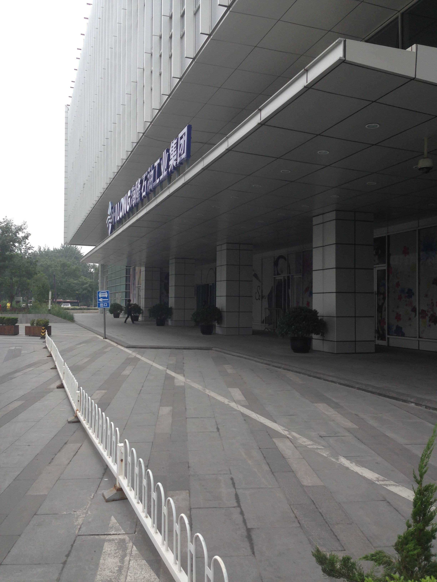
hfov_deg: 42.9
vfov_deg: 55.4
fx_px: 555
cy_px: 291
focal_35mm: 33
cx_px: 218
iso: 50
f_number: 2.4
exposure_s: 1/304
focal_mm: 4.13
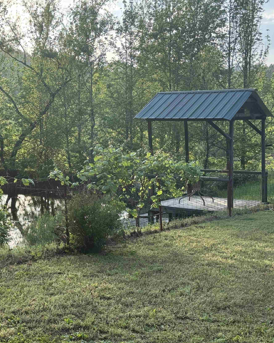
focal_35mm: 65
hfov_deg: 23.2
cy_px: 171
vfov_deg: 29.1
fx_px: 659
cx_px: 66
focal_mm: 6.76
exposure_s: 1/672
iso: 64
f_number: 1.78
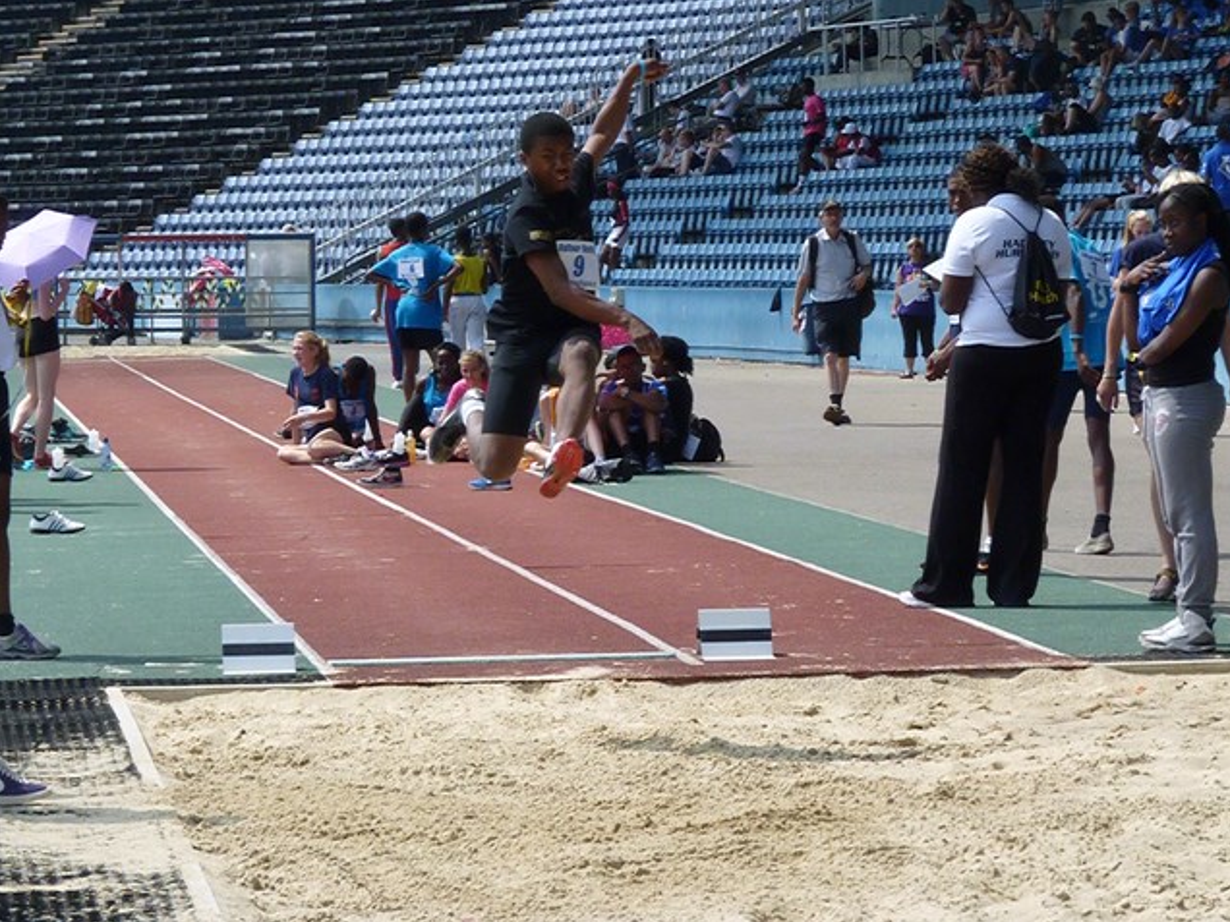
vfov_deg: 8.2
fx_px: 6431
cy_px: 462
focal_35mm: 181
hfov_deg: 10.9
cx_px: 617
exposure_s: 1/800
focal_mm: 32
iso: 500
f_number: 8
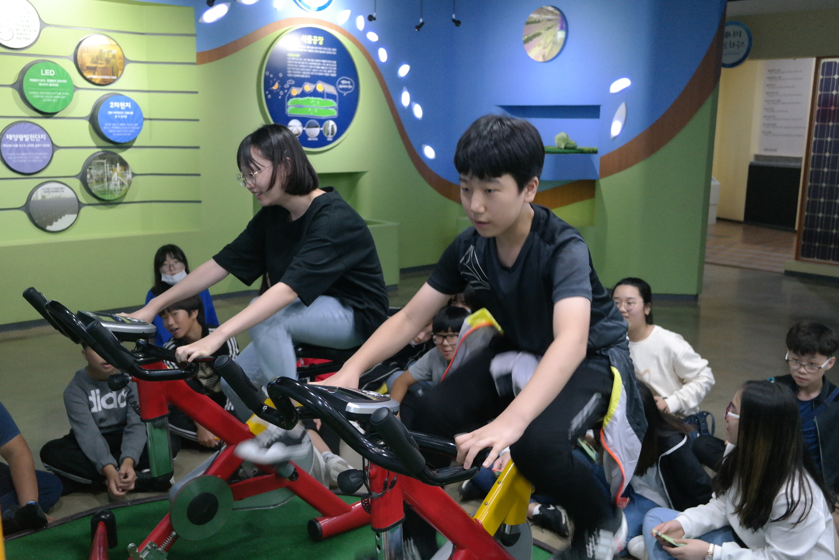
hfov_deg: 53.1
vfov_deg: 36.9
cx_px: 420
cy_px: 280
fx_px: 839
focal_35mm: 36
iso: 1600
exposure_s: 1/50
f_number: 3.5
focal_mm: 24
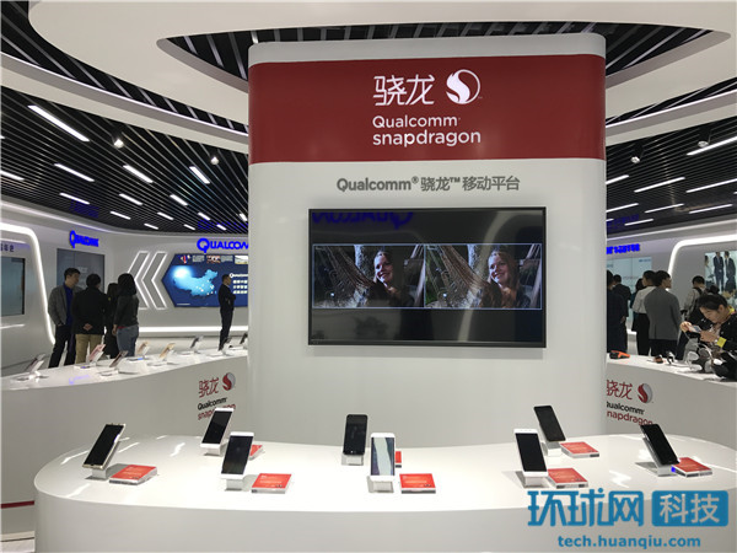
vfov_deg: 49.7
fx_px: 596
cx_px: 368
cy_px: 276
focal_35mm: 28
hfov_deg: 63.4
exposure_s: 1/73
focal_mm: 3.99
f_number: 1.8
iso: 25
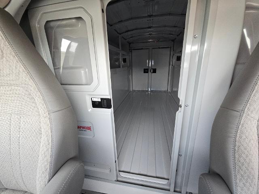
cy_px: 97
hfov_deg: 106.2
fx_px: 97
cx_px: 130
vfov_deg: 89.9
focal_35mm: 13
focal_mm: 2.2
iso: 100
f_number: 2.2
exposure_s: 1/60
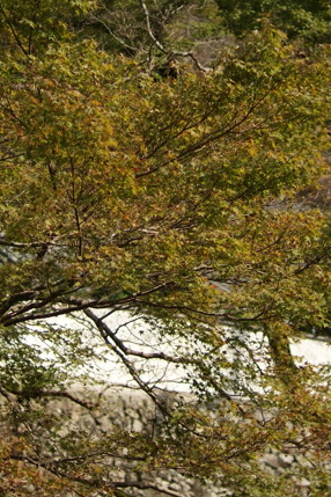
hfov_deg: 11.0
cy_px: 144
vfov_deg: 16.3
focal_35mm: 125
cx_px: 164
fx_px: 1726
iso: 100
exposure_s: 1/2000
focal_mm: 35
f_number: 1.8
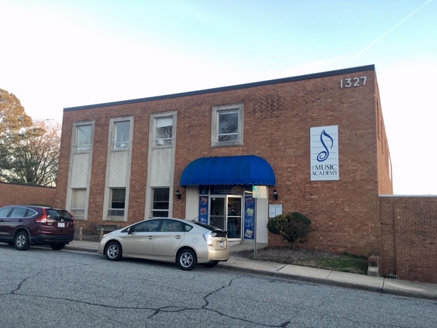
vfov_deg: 48.2
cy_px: 164
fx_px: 366
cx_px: 218
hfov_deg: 61.7
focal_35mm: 29
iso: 25
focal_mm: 4.15
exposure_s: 1/60
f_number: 2.2
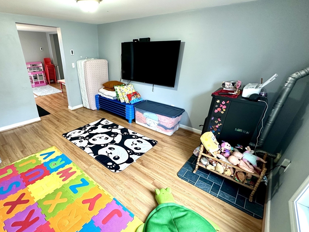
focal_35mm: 17
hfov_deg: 89.9
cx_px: 124
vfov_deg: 74.6
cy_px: 123
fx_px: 152
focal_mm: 2.22
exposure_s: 1/60
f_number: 2.2
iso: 160
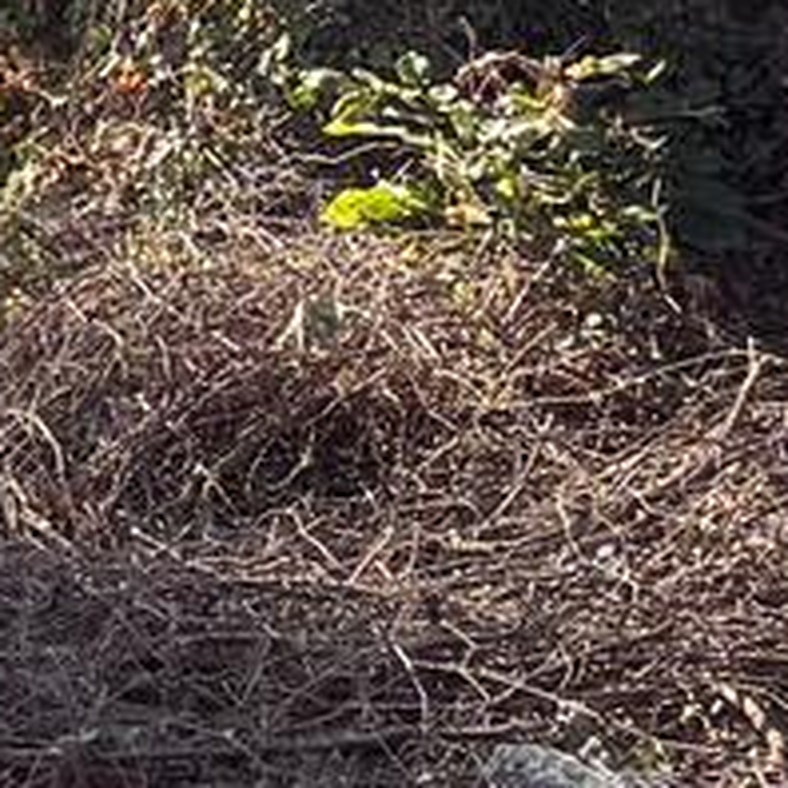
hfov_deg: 6.5
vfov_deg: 8.0
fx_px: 5640
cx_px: -2336
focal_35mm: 219
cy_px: 410
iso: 100
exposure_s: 1/979
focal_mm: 6.76
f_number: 1.78
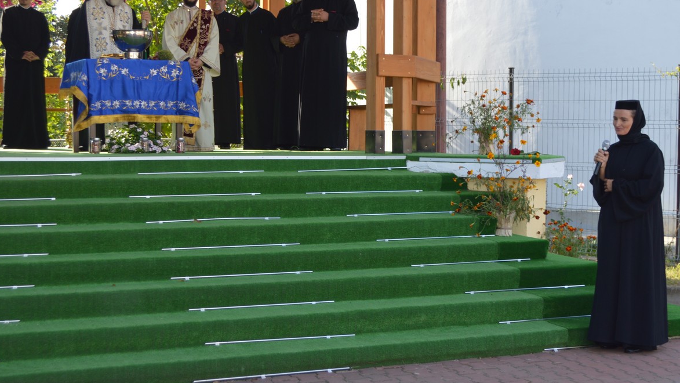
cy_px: 173
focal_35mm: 45
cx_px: 333
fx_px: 811
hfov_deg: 45.5
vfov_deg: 26.5
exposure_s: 1/125
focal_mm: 28
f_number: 4.5
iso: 100
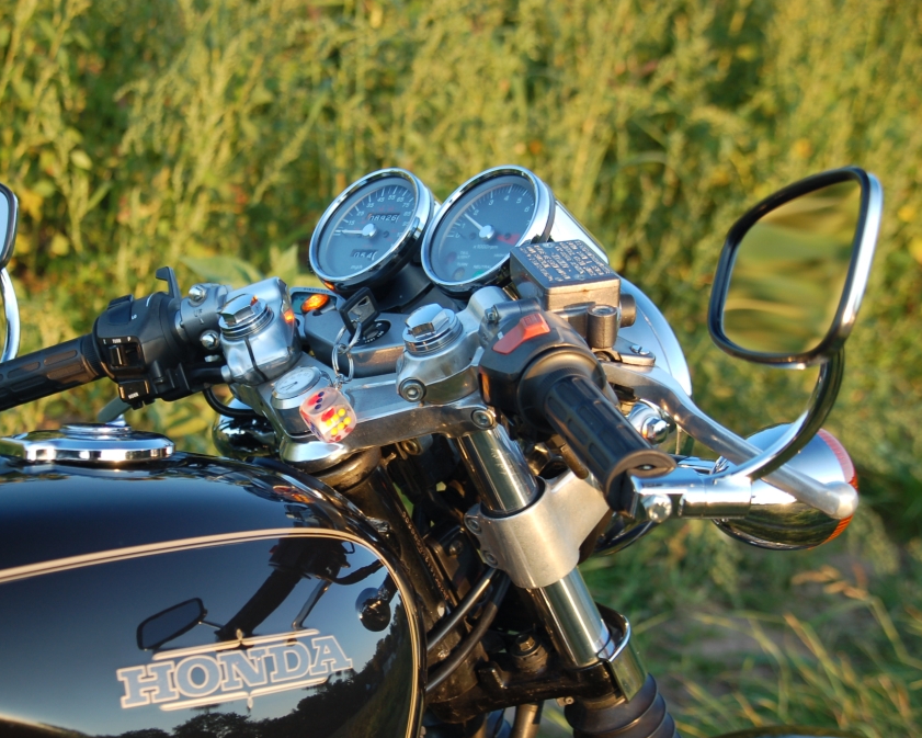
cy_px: 371
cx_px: 364
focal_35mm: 89
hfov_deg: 21.5
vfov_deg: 17.3
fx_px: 2429
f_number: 5
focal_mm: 52
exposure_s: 1/30
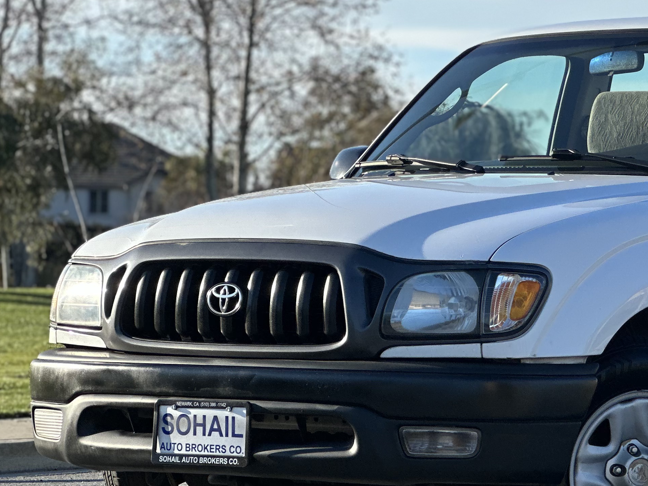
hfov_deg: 12.1
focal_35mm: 162
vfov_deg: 9.2
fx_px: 3033
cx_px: 642
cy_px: 230
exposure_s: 1/619
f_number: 2.8
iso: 32
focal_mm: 9
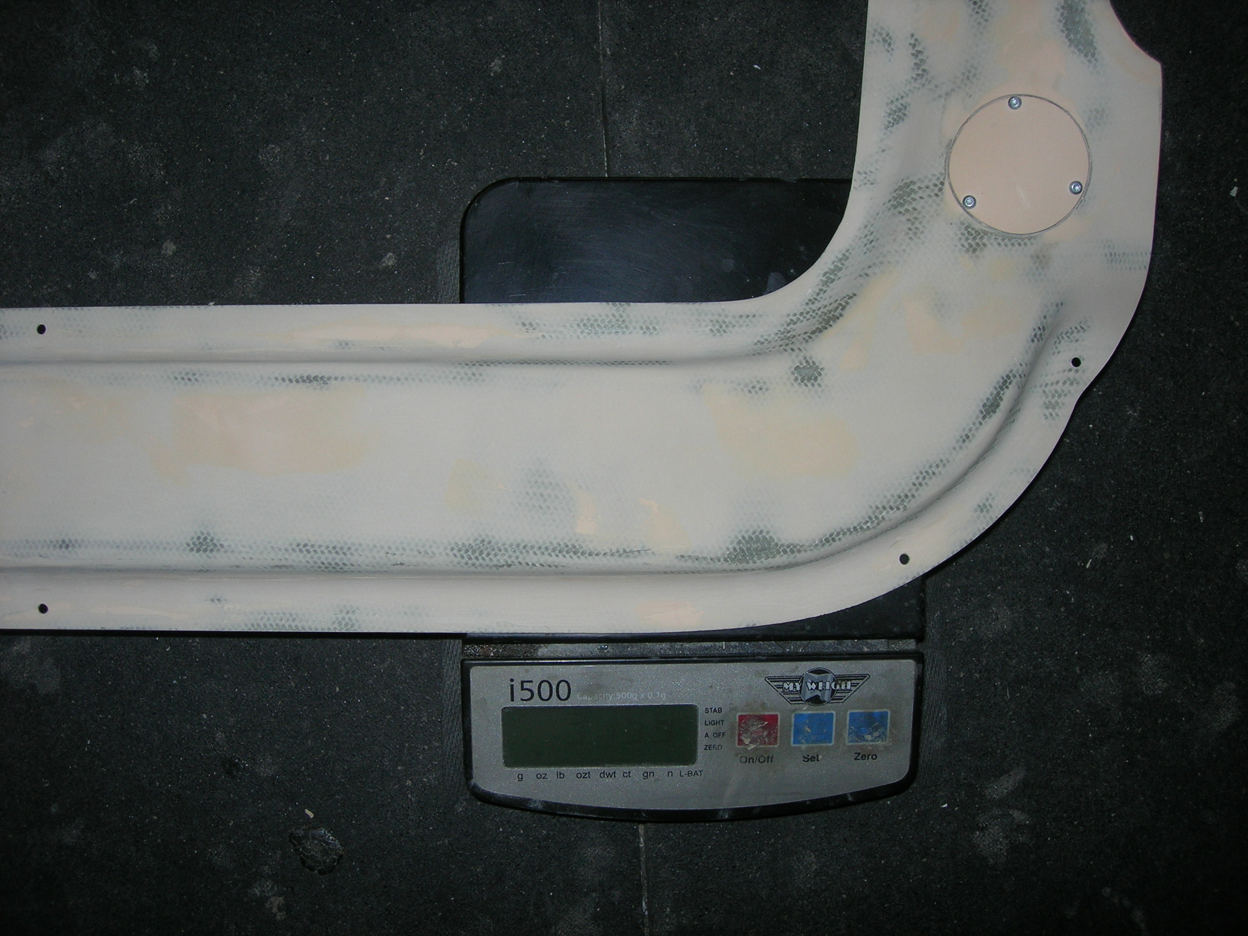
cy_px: 468
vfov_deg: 37.7
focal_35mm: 38
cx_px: 624
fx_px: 1370
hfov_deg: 49.0
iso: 64
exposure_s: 1/60.1
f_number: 2.8
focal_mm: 7.8
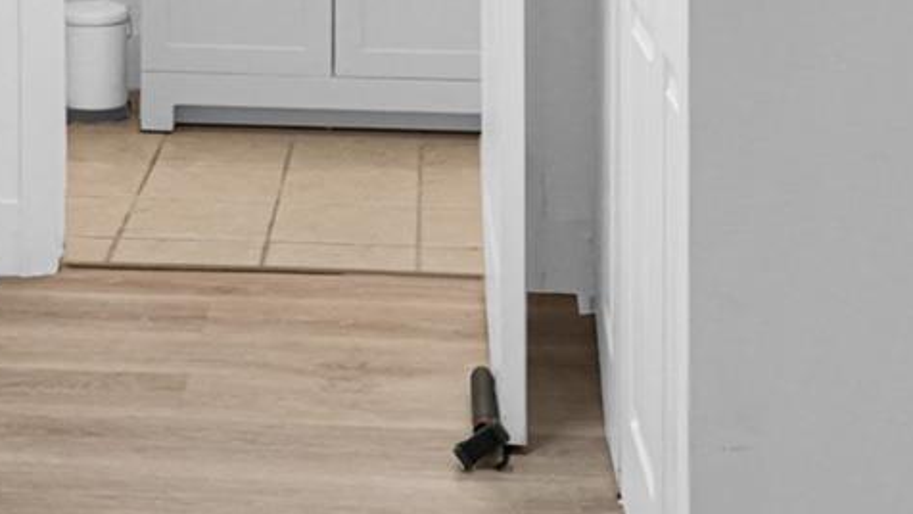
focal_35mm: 95
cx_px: 125
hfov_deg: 22.0
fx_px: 2300
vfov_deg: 12.2
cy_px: -255
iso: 125
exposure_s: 1/30
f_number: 4
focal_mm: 18
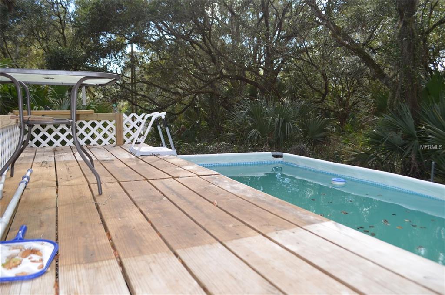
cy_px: 148
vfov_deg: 47.7
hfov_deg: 67.5
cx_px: 222
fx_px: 333
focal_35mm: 27
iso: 100
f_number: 4.5
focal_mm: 18
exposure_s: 1/200
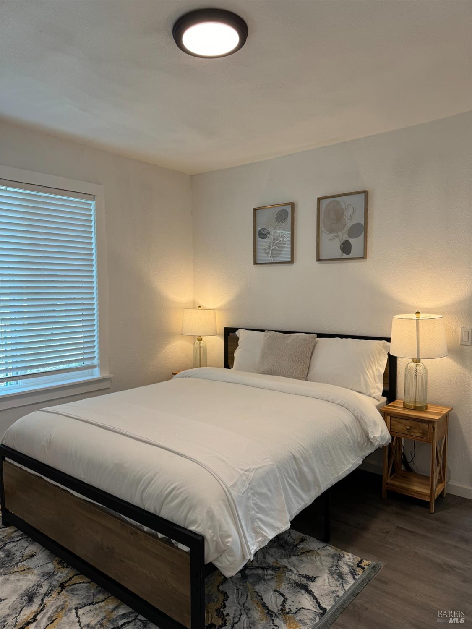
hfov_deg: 56.8
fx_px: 436
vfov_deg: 71.6
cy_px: 314
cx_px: 236
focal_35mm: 24
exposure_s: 1/120
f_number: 1.78
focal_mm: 6.86
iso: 100
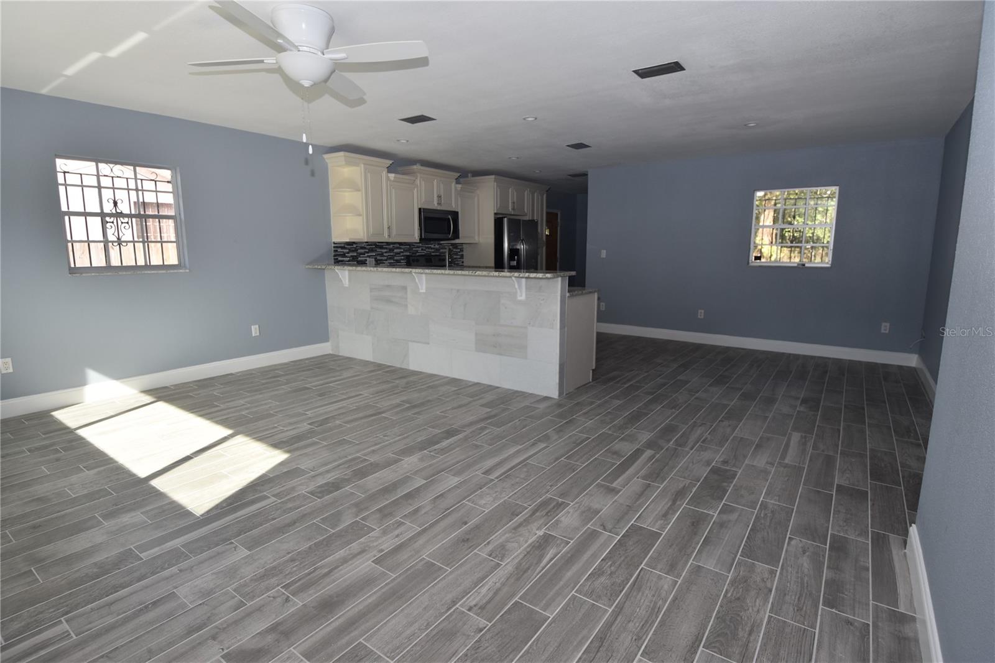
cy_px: 332
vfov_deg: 67.4
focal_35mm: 18
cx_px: 498
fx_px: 497
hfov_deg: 90.0
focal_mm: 12
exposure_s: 1/125
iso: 220
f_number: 5.6
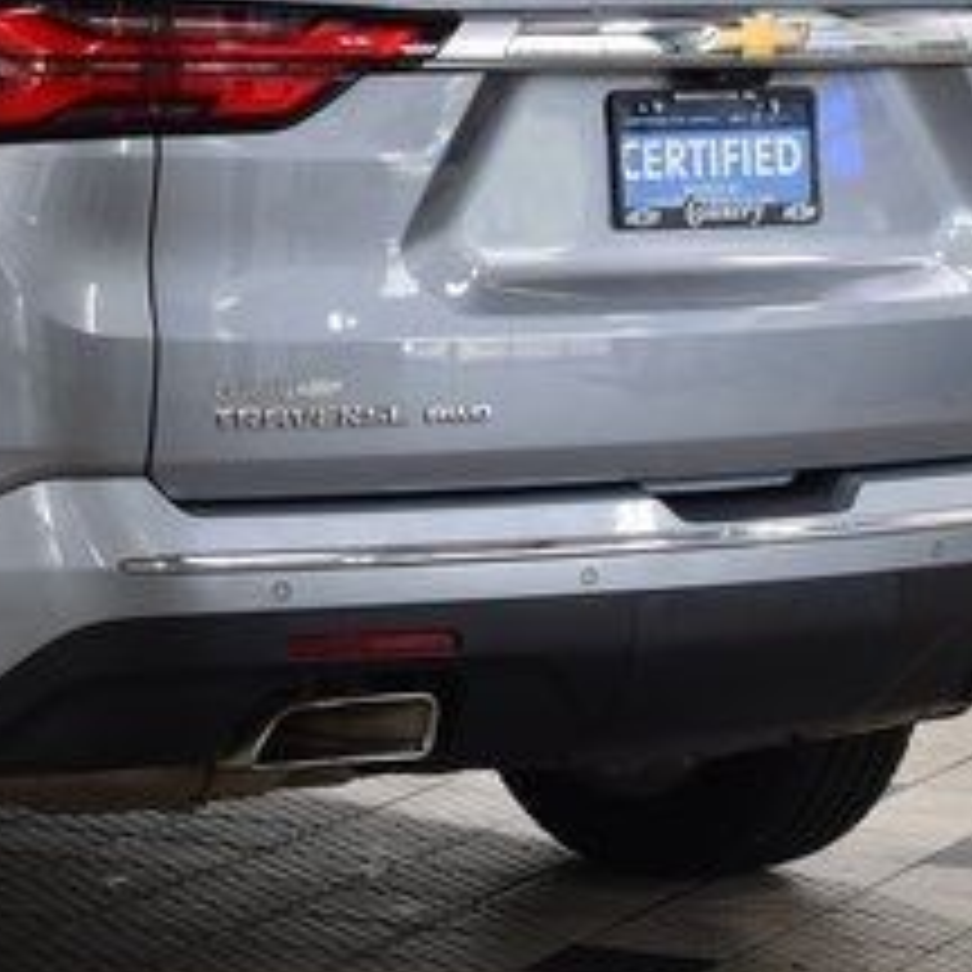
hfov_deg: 10.4
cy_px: 164
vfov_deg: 10.5
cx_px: -144
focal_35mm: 166
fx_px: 5274
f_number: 6.3
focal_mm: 44
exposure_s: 1/15
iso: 400
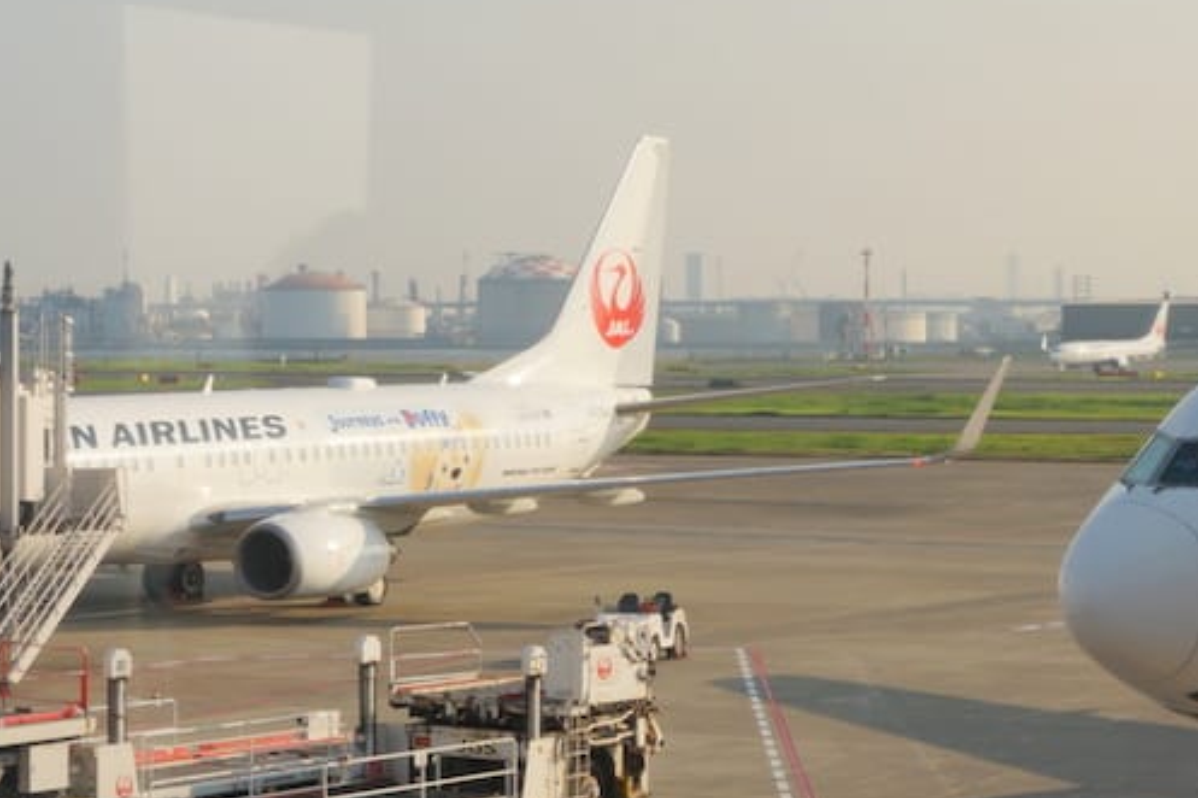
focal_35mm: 87
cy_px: 532
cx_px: 829
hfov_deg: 23.3
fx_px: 2894
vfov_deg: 15.7
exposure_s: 1/160
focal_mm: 36
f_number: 9
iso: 100
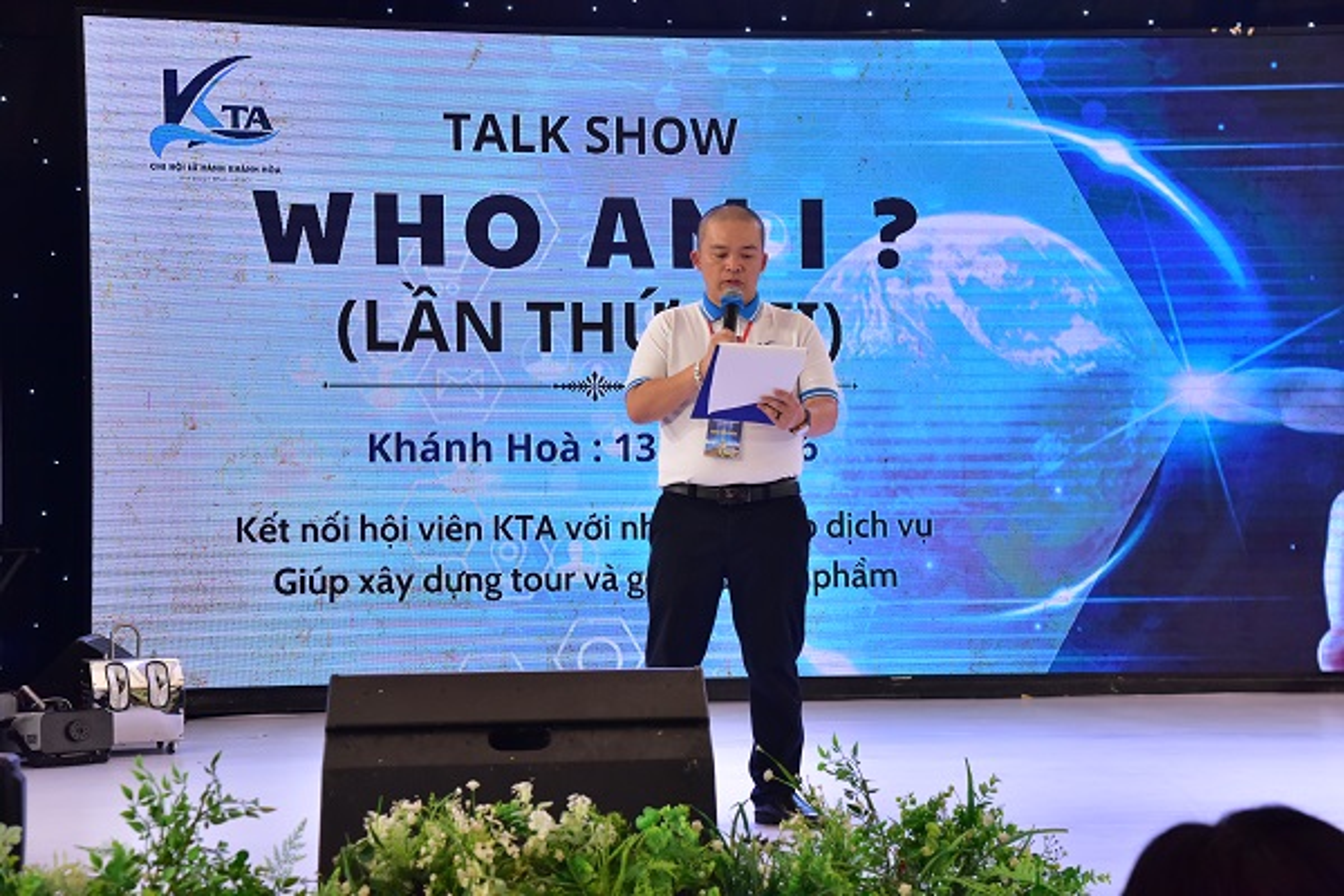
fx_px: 2426
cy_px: 448
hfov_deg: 31.0
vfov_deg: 20.9
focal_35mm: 65
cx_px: 672
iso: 1600
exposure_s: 1/320
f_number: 8
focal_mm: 65
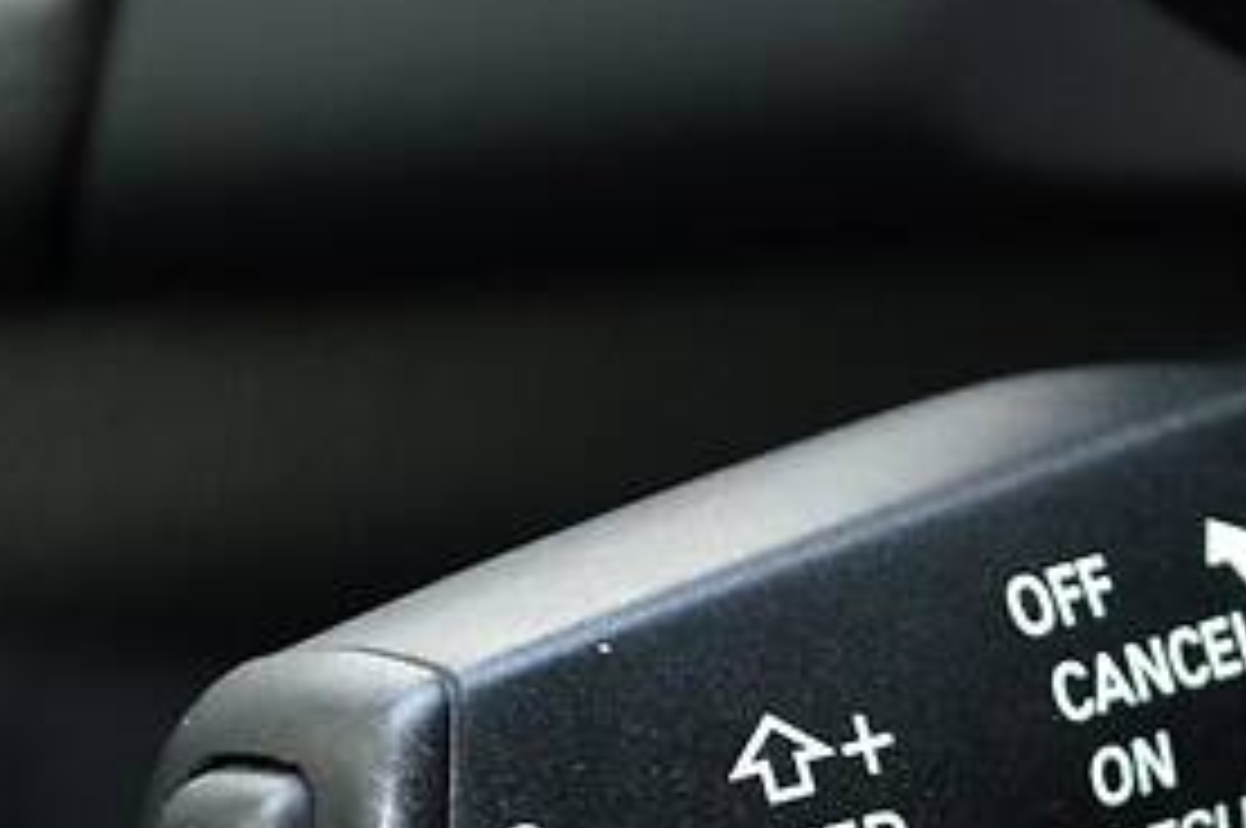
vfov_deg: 5.7
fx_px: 8243
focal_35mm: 238
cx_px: 837
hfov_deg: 8.6
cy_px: 878
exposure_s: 1/60
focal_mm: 55
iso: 900
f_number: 5.6
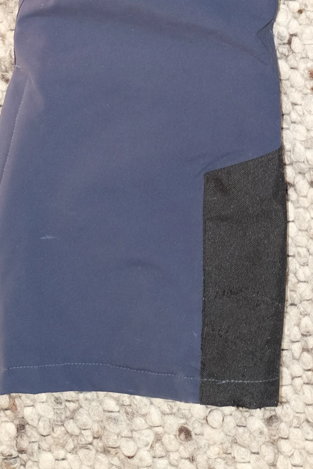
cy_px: -274
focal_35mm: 125
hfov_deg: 10.8
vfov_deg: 15.0
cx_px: 346
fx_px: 1630
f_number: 2.5
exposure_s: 1/125
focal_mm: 23
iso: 200
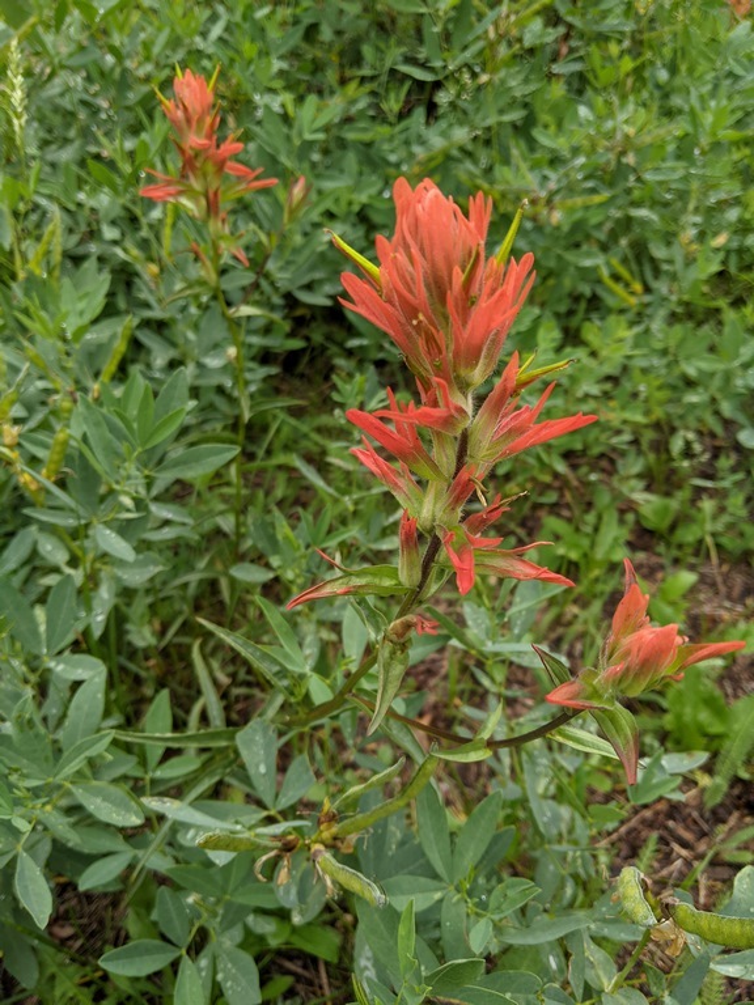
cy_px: 502
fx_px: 784
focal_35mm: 27
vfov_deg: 65.3
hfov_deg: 51.4
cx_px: 377
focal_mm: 4.44
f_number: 1.8
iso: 53
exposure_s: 1/142
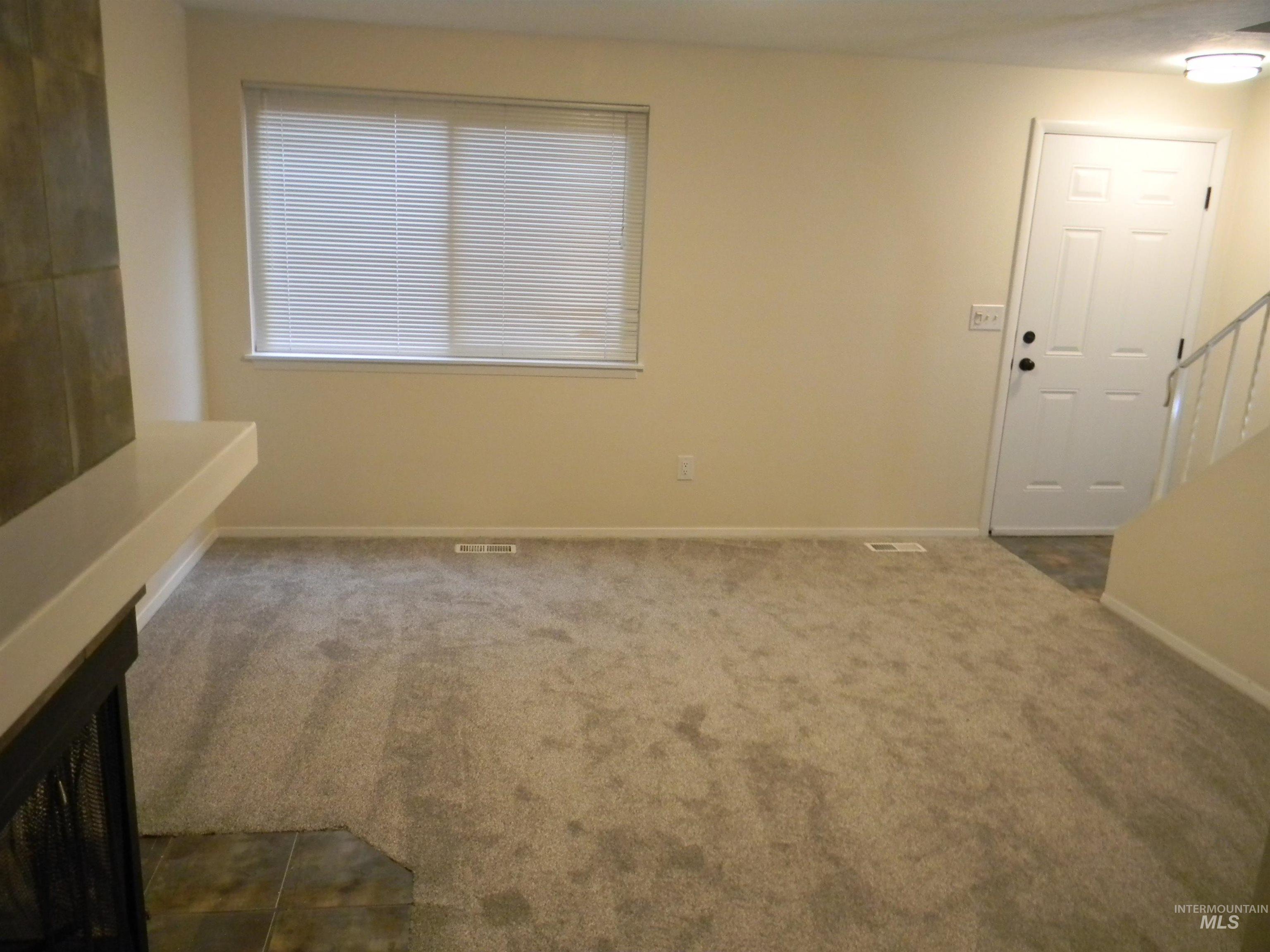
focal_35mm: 28
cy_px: 476
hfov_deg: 63.4
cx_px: 635
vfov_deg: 49.7
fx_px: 1027
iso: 400
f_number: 3.5
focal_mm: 5
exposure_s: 1/33.2
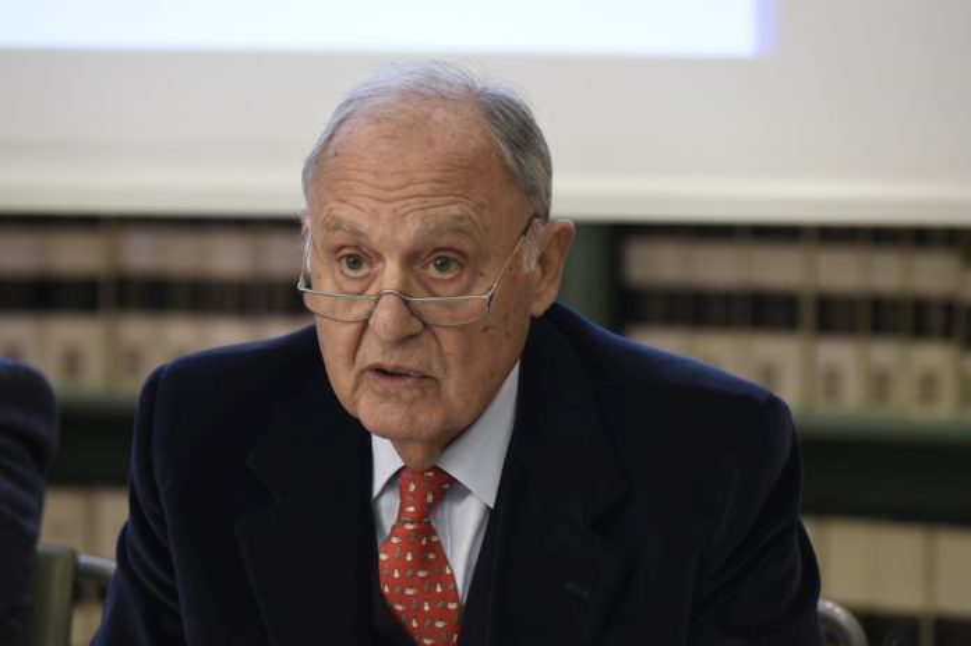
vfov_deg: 6.9
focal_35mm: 200
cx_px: 486
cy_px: 323
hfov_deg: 10.3
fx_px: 5390
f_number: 5
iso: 2500
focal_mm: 200
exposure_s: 1/125
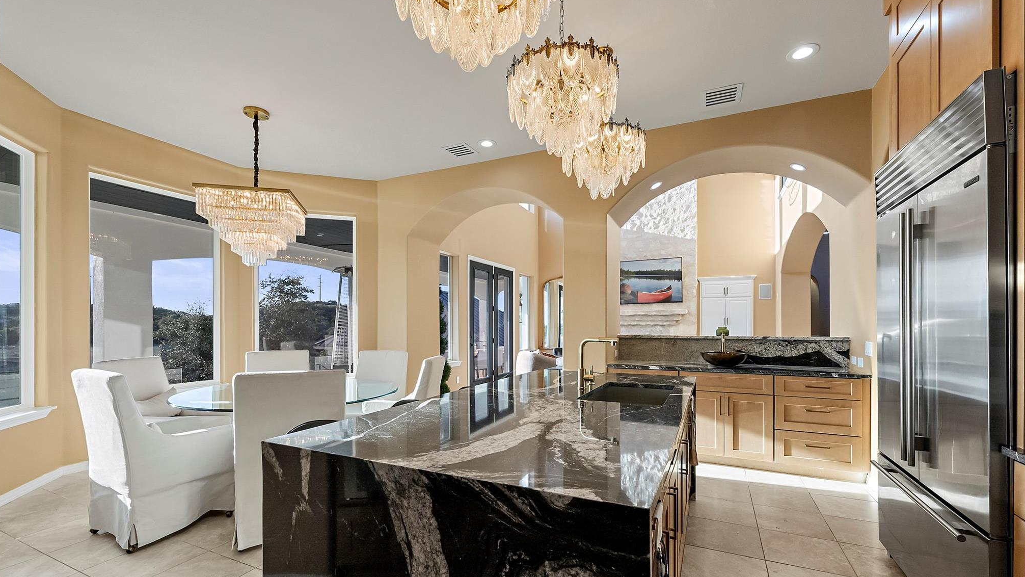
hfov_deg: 99.4
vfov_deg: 66.8
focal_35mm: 16
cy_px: 325
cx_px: 510
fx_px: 435
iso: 500
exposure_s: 1/50
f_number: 11
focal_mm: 15
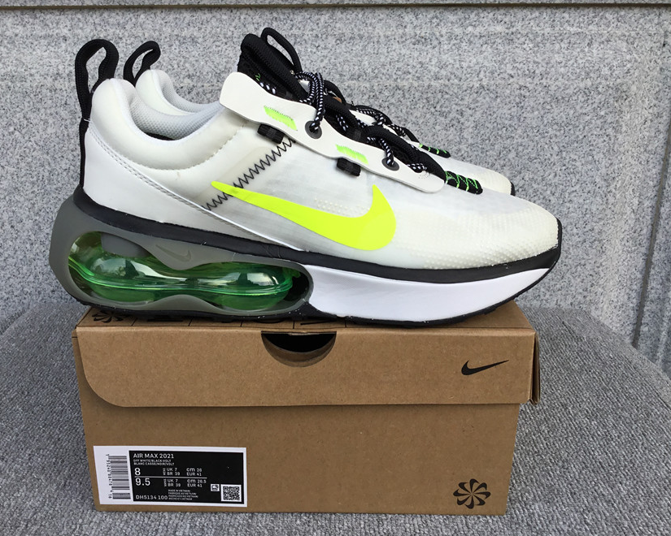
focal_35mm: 33
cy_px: 272
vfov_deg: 44.5
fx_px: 655
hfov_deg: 54.1
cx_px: 306
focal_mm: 3.3
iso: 25
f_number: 2.4
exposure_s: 1/466
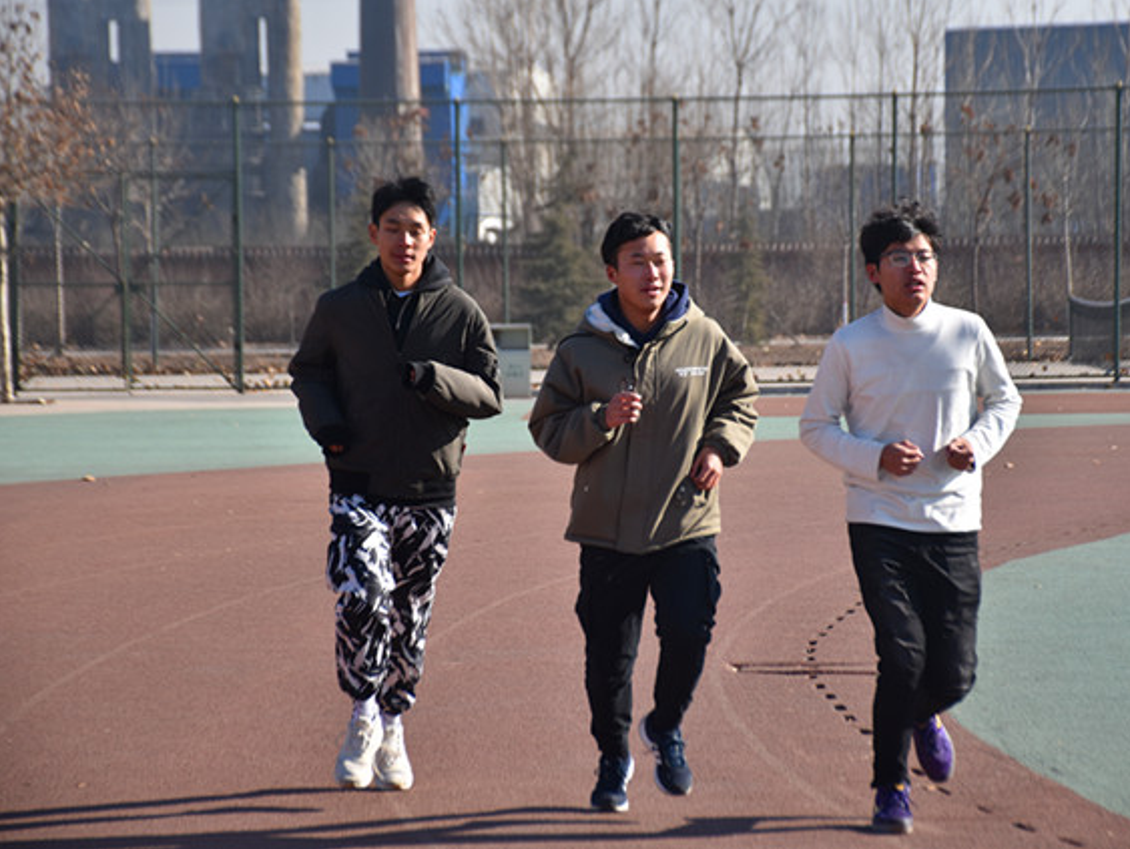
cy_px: 423
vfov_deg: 9.6
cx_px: 640
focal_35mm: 156
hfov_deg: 12.7
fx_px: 5081
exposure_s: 1/400
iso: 100
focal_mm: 95
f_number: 5.6
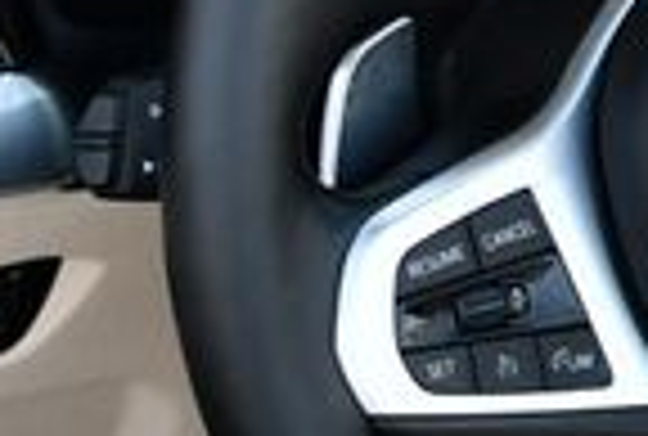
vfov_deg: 7.1
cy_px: 112
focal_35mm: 195
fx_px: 3521
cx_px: 1080
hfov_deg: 10.1
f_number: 4.5
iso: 400
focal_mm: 22
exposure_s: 1/250
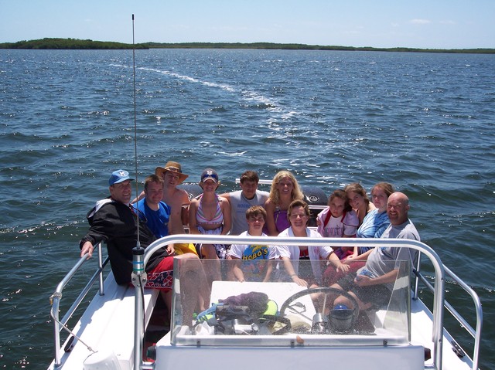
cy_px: 185
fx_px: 543
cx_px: 248
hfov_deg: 49.0
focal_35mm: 38
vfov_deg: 37.7
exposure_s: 1/1000
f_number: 4.8
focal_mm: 8
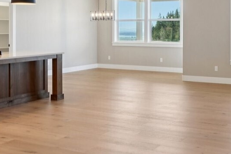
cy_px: 29
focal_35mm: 51
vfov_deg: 26.0
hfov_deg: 37.0
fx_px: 327
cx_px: 197
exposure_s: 1/40
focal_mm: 16
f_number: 8
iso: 400
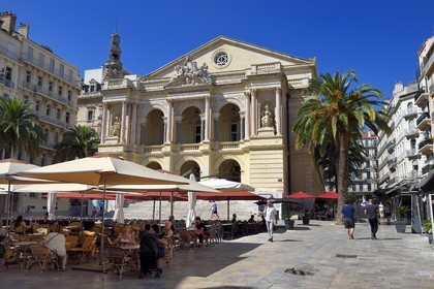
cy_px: 144
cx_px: 217
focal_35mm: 32
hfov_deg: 58.7
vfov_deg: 41.1
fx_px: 386
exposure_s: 1/250
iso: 200
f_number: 14
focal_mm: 32
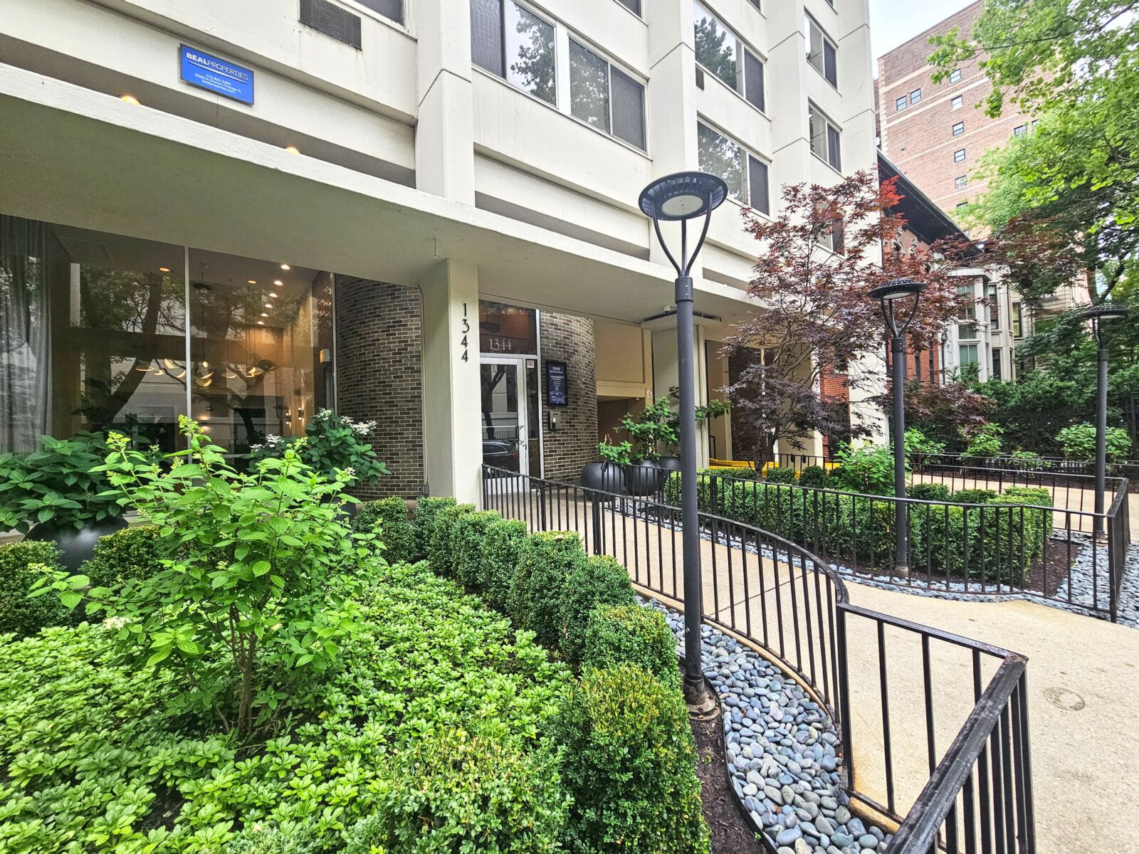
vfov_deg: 89.9
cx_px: 570
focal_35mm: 13
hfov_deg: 106.2
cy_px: 427
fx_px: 428
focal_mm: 2.2
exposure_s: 1/359
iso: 125
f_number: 2.2
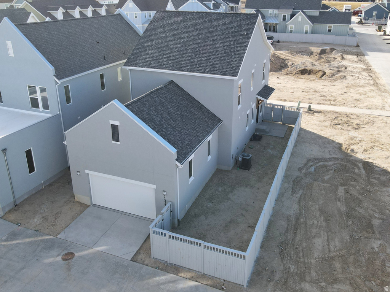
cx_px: 195
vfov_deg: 56.8
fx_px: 270
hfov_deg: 71.6
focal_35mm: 24
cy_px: 146
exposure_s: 1/320
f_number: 2.8
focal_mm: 4.5
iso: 100
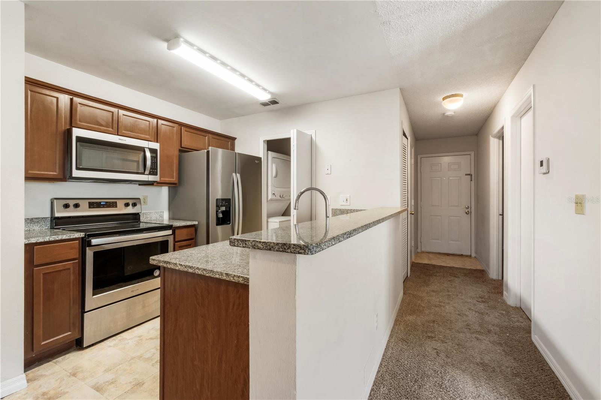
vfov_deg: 77.3
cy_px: 200
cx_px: 300
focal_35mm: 15
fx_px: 250
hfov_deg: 100.4
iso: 400
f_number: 10
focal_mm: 10
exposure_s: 1/10
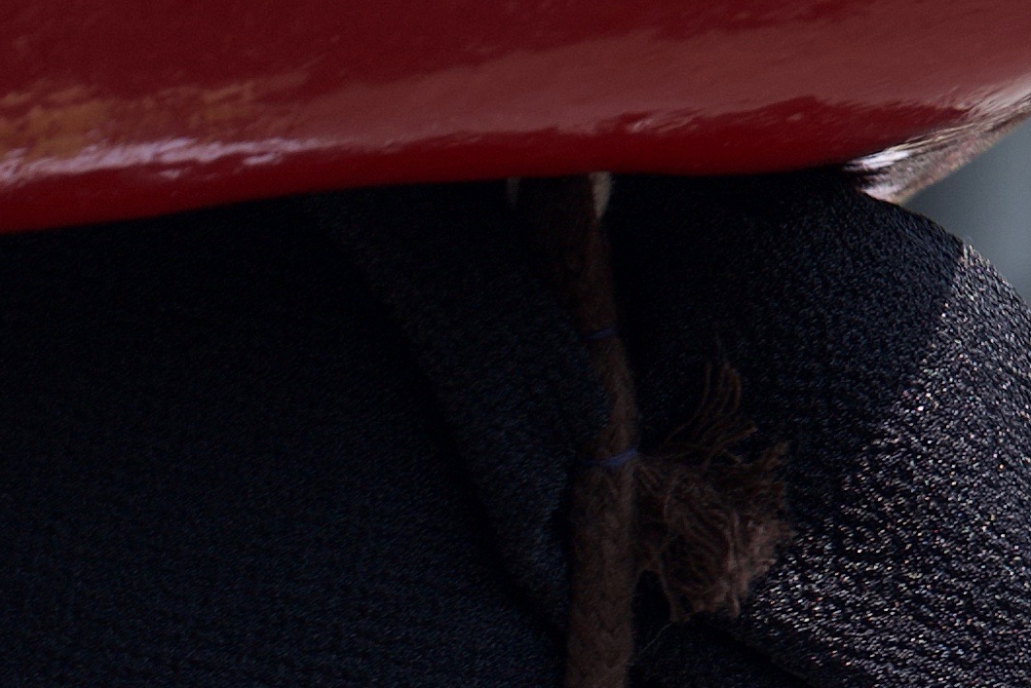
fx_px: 11401
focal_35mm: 398
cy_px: 1307
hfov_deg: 5.1
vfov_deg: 3.4
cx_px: -985
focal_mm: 70
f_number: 6.3
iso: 250
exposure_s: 1/640
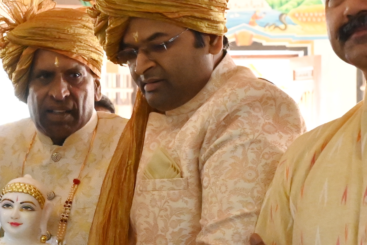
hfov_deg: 21.0
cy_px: 119
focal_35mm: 96
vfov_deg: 14.3
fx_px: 979
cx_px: 70
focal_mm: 24
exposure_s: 1/125
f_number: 4
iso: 10000
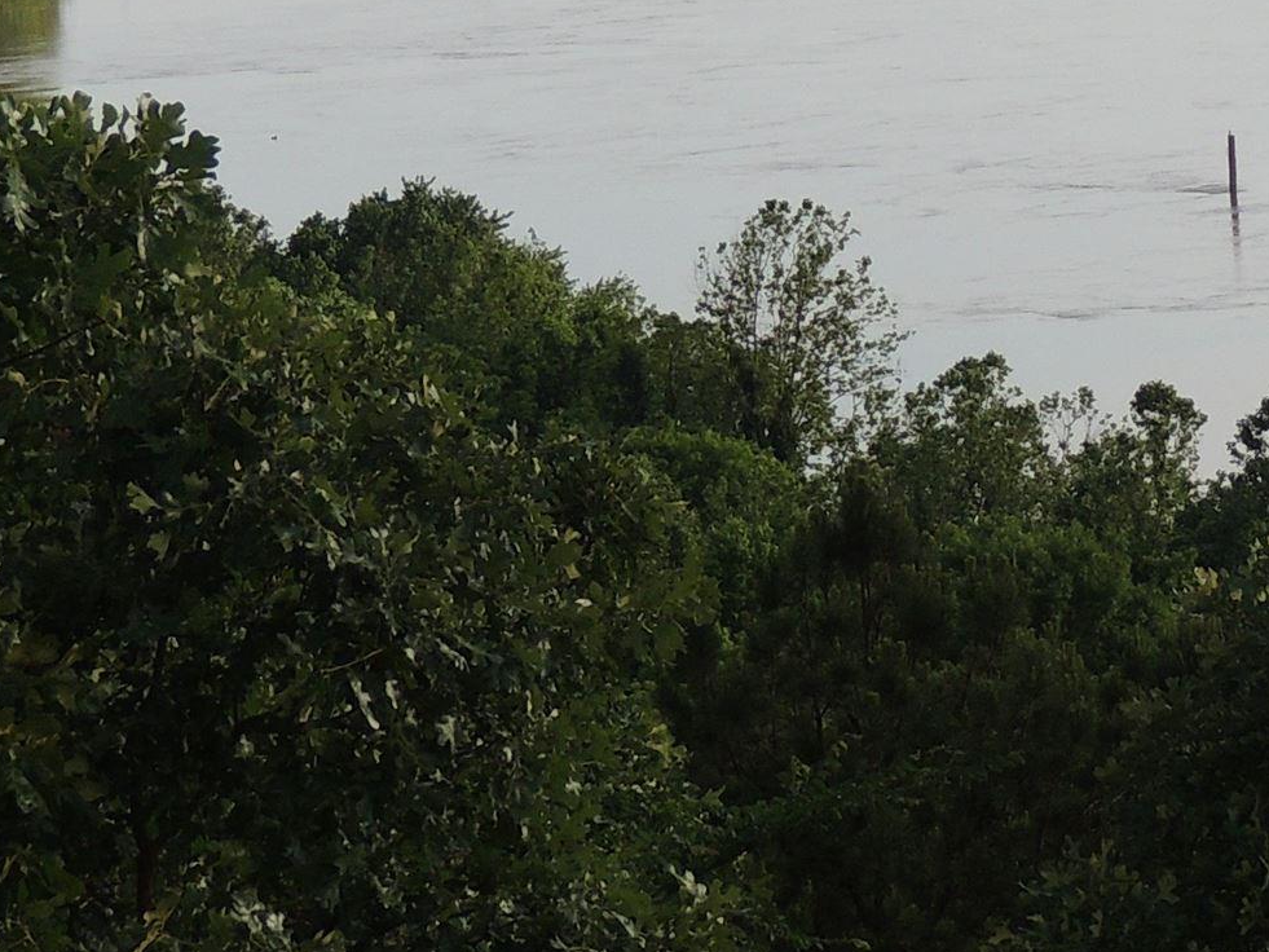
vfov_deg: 4.7
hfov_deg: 6.3
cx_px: 987
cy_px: -76
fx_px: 11476
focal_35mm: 313
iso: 100
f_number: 4.1
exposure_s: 1/500
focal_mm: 17.8
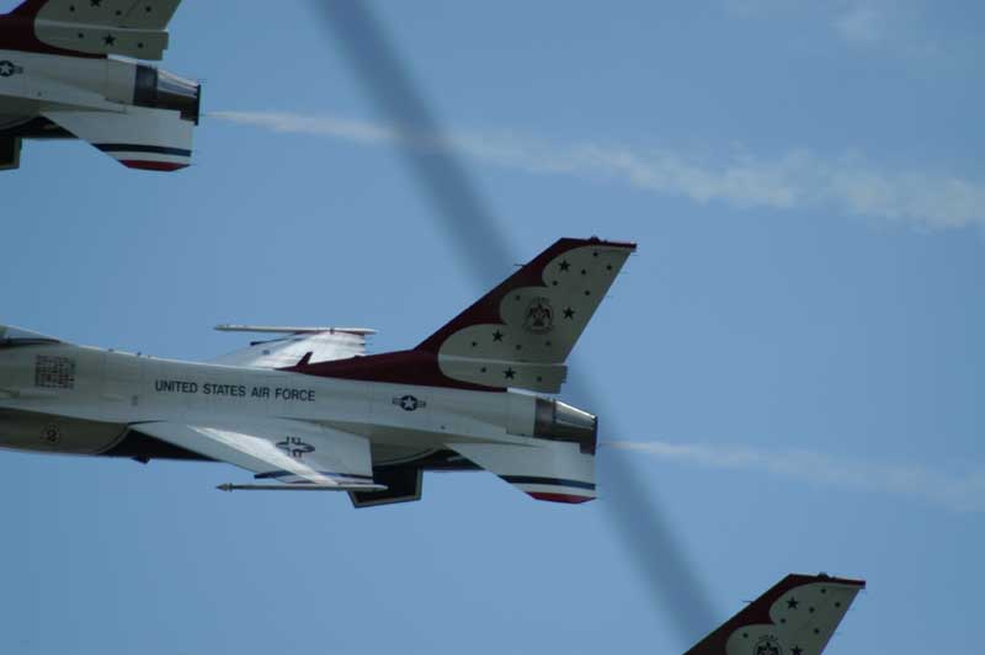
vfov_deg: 3.0
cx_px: 492
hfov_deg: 4.6
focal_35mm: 450
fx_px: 12302
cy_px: 328
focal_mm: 300
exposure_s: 1/1500
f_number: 5.6
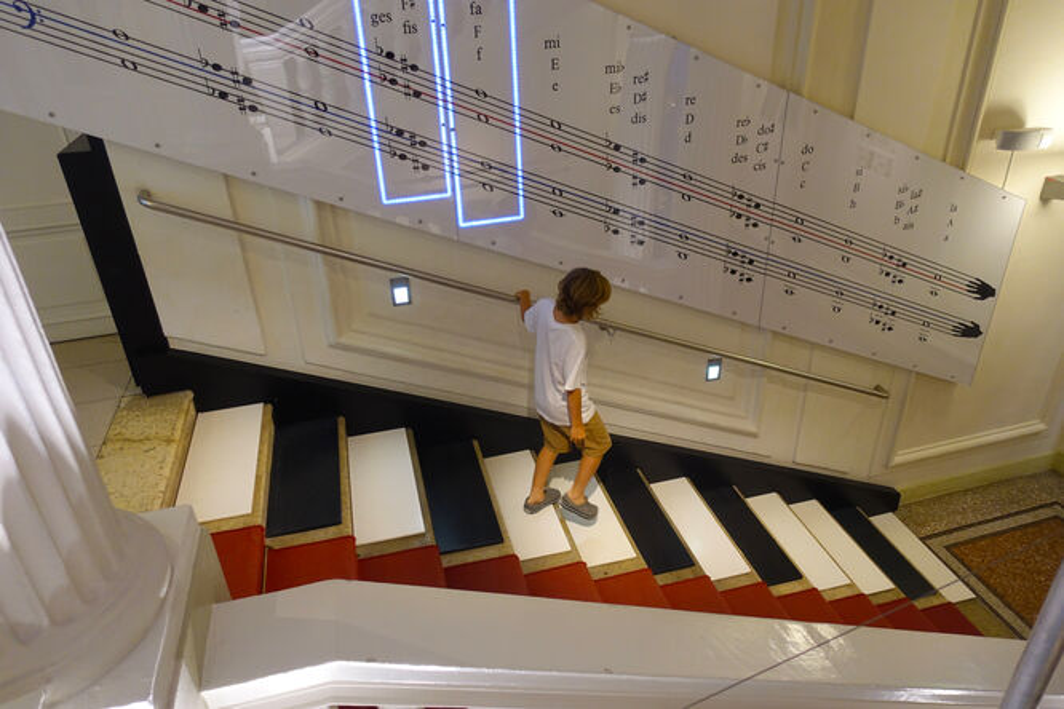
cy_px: 354
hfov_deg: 73.7
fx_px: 709
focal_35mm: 24
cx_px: 532
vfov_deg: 53.1
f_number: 1.8
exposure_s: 1/80
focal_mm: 8.8
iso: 500
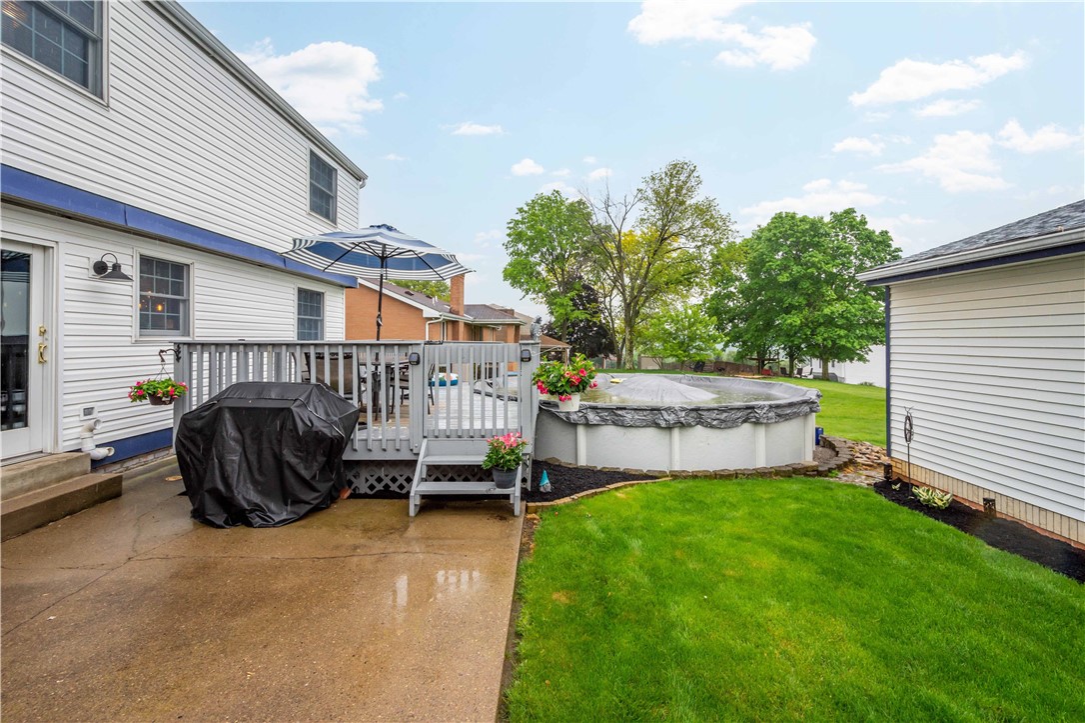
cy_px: 362
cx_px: 542
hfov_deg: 100.4
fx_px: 452
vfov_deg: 77.3
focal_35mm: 15
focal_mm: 10
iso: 200
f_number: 6.3
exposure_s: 1/400
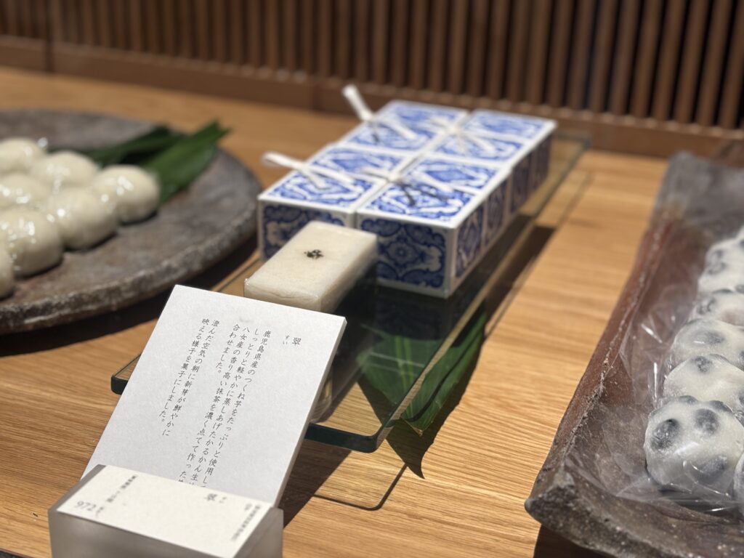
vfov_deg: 28.0
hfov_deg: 36.8
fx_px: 1118
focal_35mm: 52
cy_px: 279
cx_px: 372
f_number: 1.6
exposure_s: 1/60
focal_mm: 5.96
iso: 32
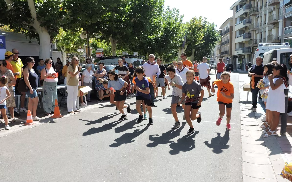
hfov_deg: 59.7
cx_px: 147
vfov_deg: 39.4
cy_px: 87
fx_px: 255
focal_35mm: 32
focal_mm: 5.4
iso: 100
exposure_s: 1/640
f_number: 3.1
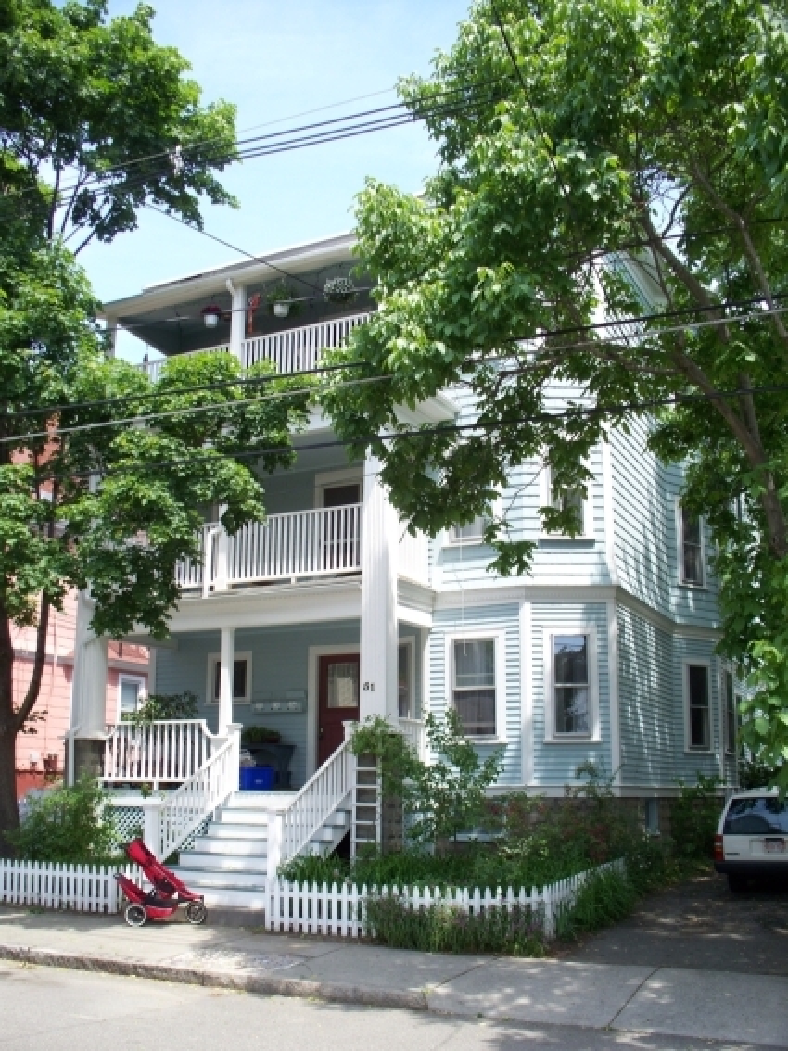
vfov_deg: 51.4
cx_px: 394
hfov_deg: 39.6
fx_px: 1093
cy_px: 526
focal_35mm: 36
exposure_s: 1/320
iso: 64
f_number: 2.8
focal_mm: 7.54
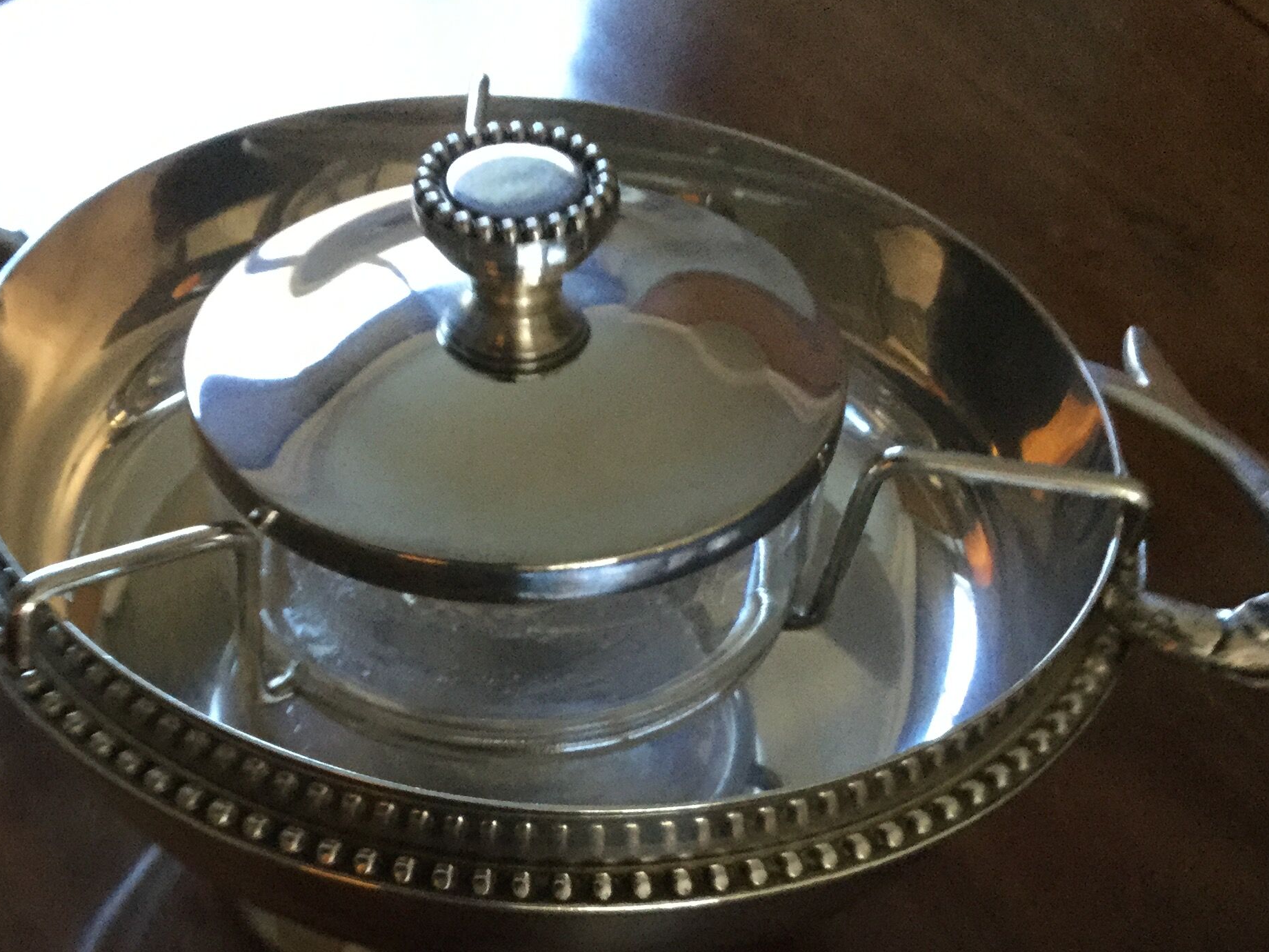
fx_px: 2016
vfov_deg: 26.0
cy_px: 782
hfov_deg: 34.7
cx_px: 471
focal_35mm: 55
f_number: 2.4
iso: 200
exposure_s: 1/33
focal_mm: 3.3
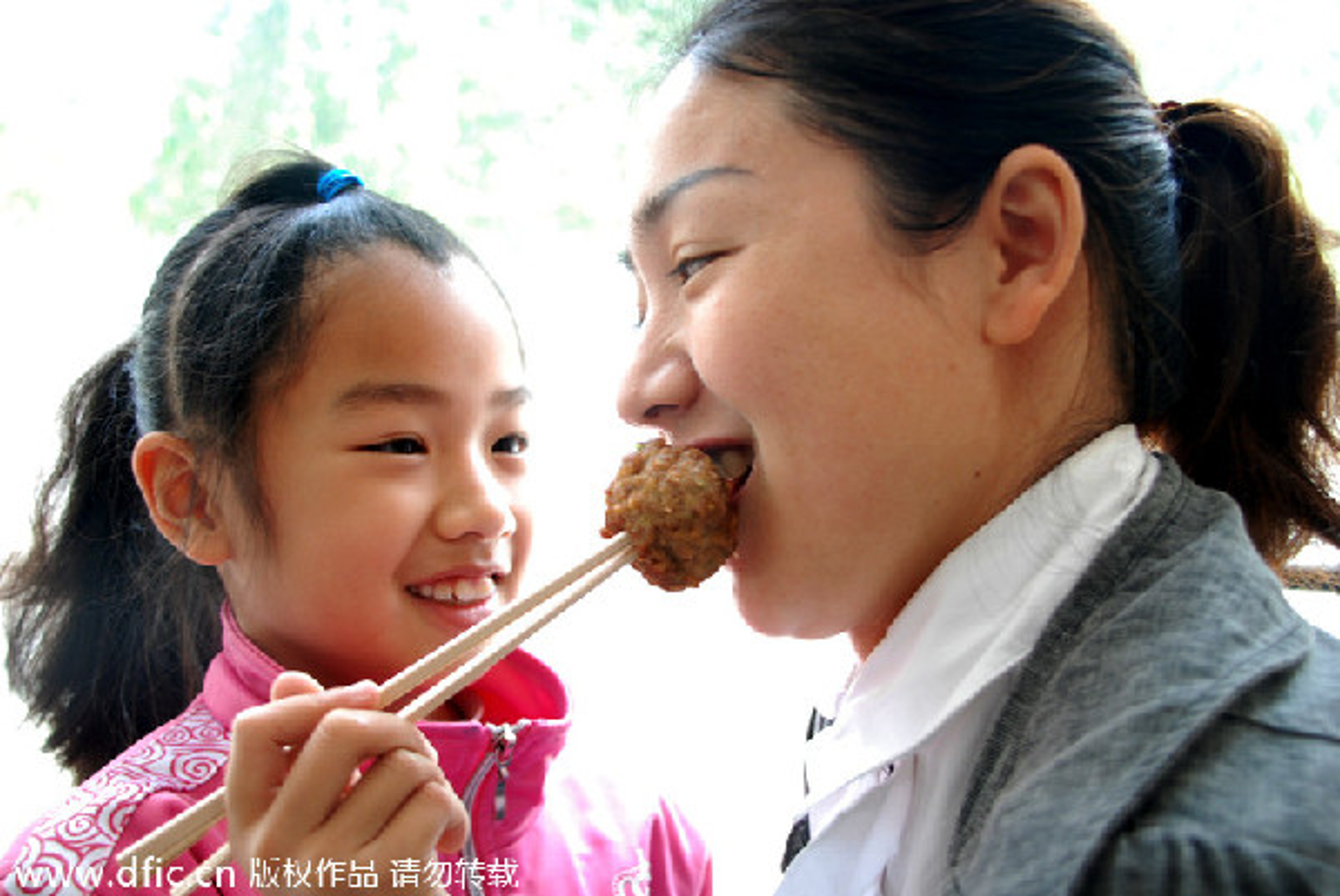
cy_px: 448
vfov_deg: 35.5
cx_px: 670
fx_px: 1397
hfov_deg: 51.3
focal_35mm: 38
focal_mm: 25
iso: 400
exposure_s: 1/80
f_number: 4
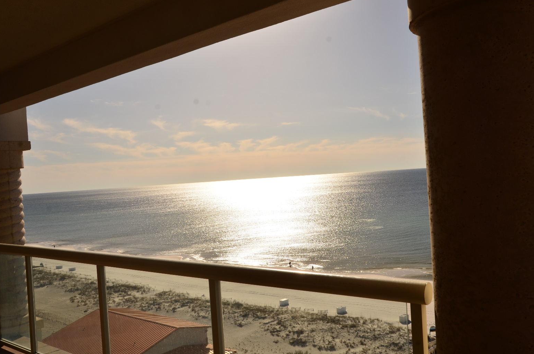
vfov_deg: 40.3
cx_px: 266
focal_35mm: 33
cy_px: 178
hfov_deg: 58.0
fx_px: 481
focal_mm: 21
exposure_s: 1/500
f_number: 11
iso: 125
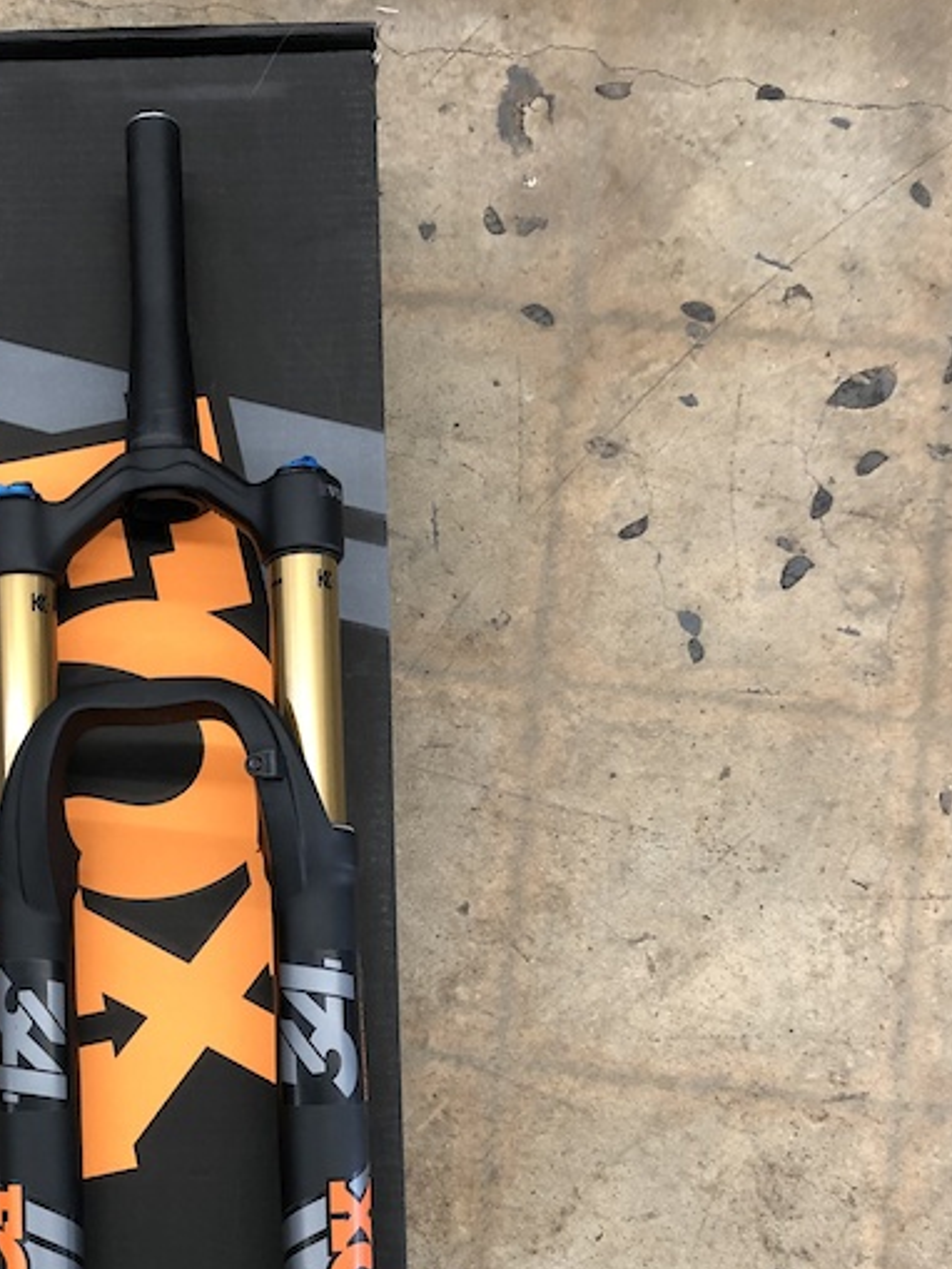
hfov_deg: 32.2
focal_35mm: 44
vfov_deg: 41.4
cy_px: 980
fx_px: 1613
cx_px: 232
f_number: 1.8
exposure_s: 1/15
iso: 40
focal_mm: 4
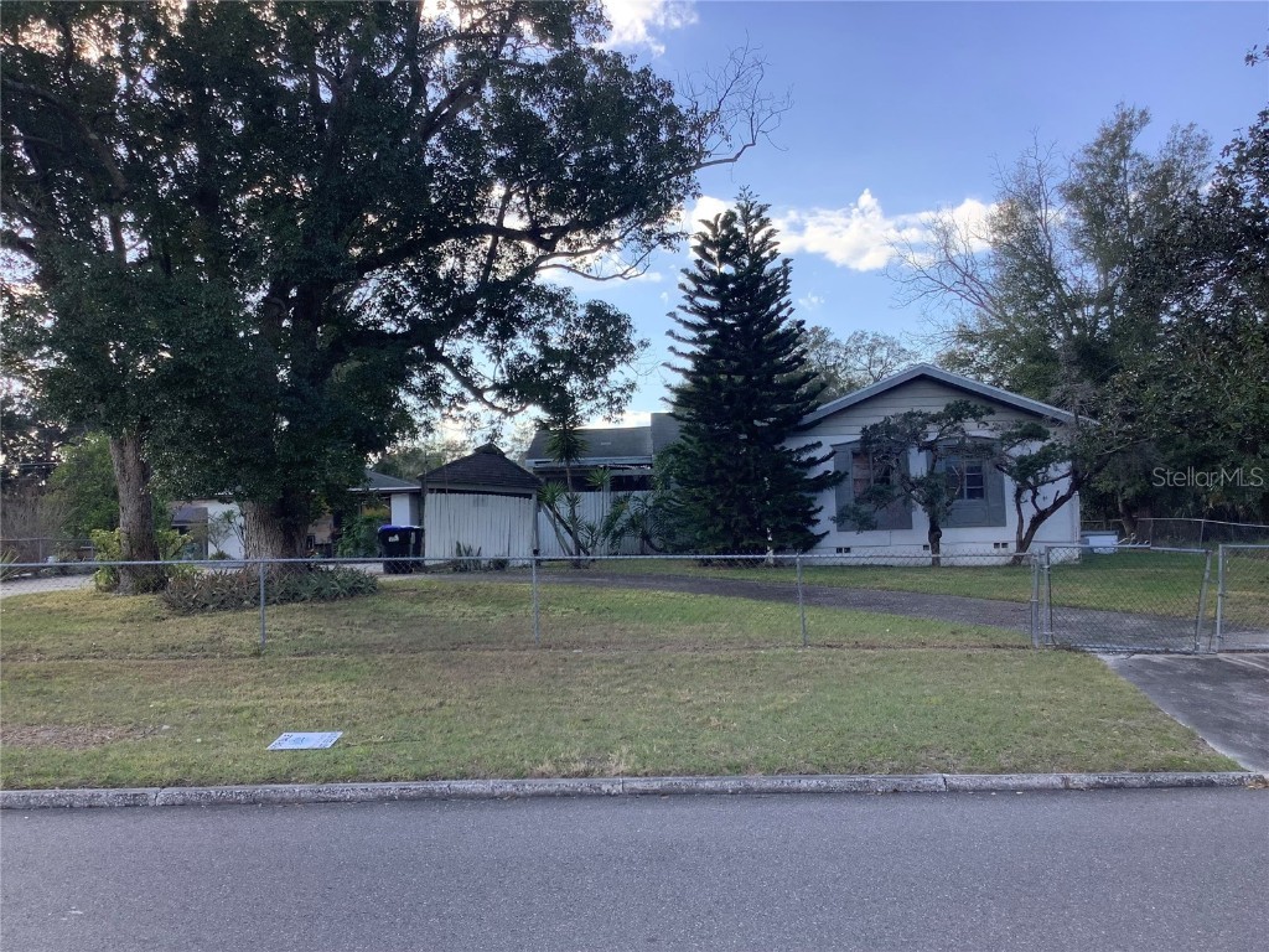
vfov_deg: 45.4
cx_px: 634
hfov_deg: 58.4
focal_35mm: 31
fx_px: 1136
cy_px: 476
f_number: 2.4
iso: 25
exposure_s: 1/345
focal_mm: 3.3
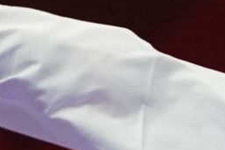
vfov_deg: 0.7
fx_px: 12993
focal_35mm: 2079
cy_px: 85
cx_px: 60
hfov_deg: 1.0
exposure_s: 1/1000
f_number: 4
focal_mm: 199
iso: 2500
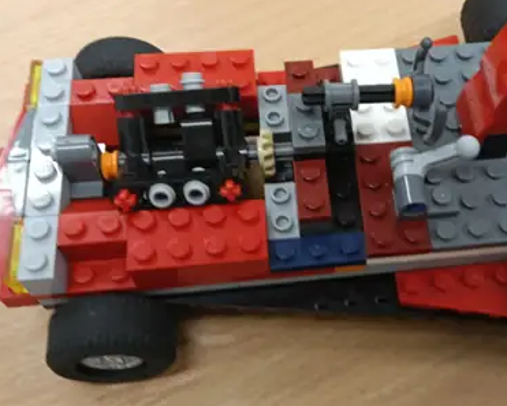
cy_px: 212
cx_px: 358
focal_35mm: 41
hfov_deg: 43.8
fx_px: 615
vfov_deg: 36.5
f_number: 1.8
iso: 125
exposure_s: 1/30
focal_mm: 3.98
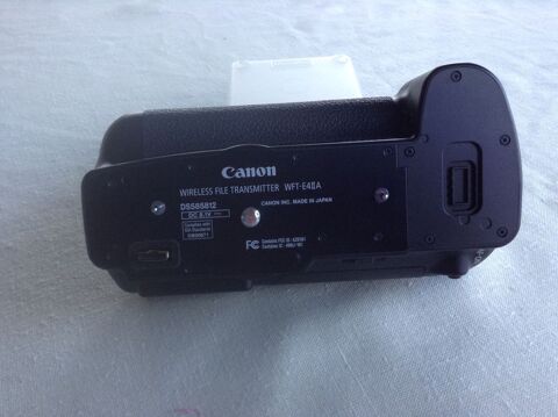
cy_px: 208
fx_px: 531
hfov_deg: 55.4
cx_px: 279
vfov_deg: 42.9
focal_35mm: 33
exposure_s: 1/24
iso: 80
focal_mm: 3.3
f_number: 2.4
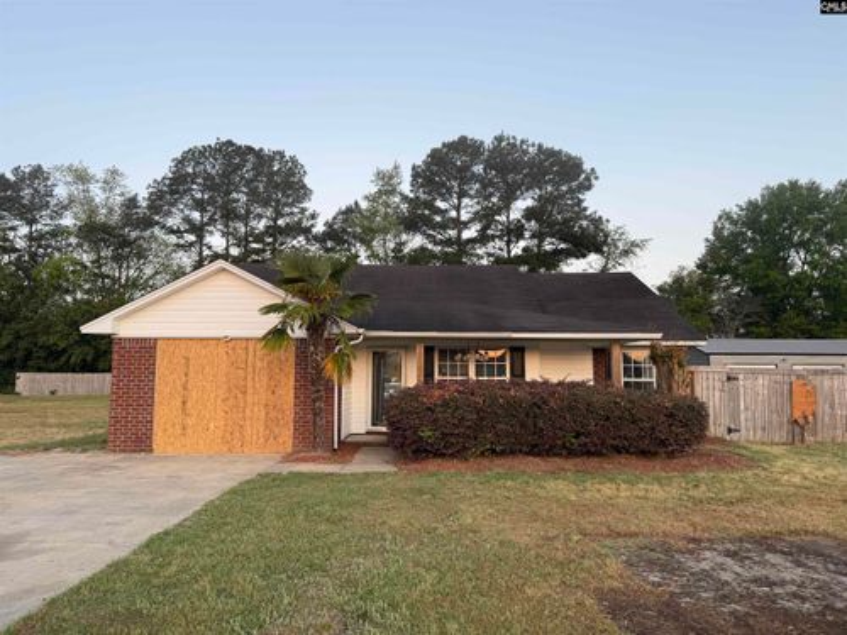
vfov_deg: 56.8
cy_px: 318
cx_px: 424
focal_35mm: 24
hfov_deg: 71.6
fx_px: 587
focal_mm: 6.76
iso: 64
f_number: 1.78
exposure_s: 1/157
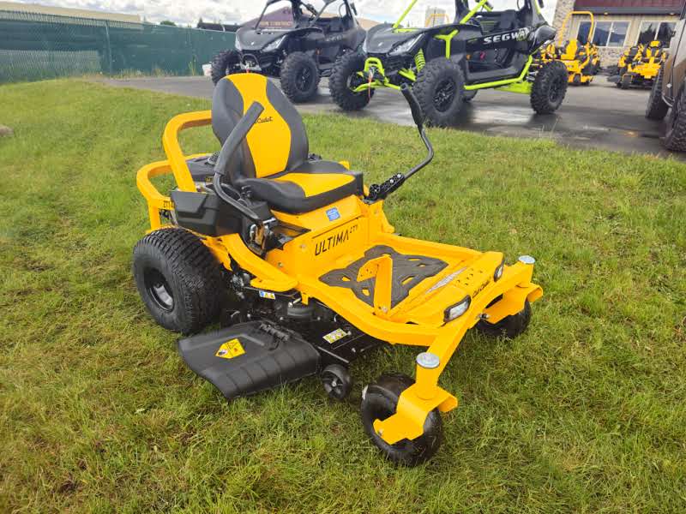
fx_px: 456
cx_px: 343
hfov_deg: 73.9
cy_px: 257
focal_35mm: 23
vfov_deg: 58.9
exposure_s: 1/120
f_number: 1.7
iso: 12
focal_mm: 6.3
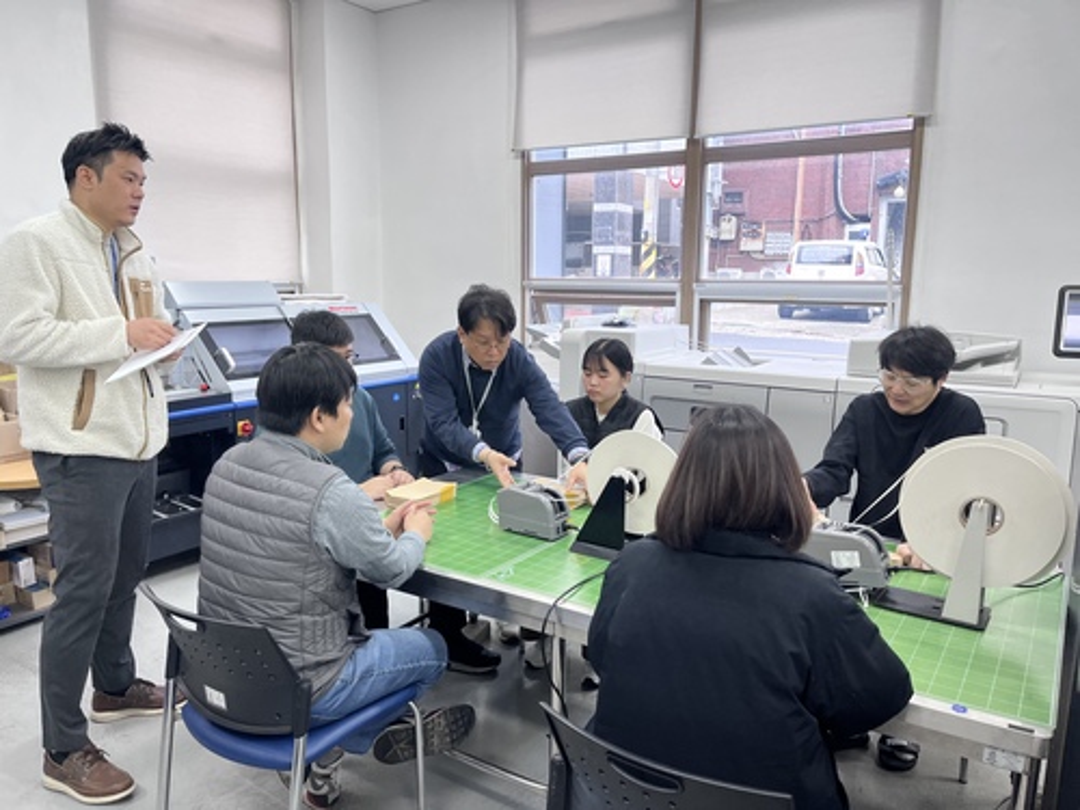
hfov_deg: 67.3
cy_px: 405
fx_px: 811
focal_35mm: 26
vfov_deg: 53.1
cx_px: 540
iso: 80
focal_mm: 5.1
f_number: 1.6
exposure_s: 1/120
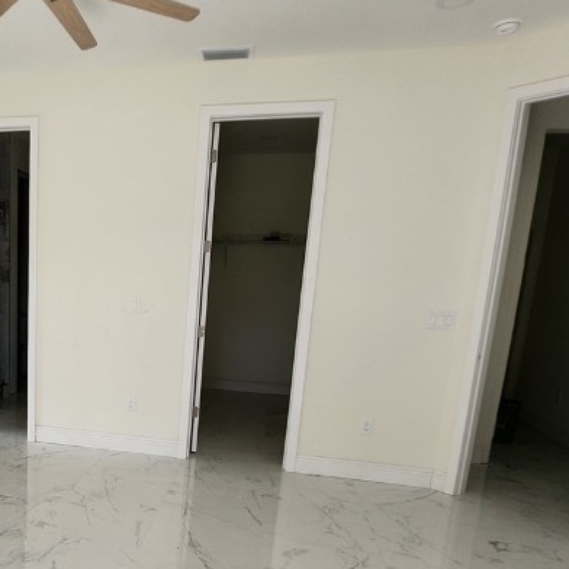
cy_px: 408
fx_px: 558
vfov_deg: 52.3
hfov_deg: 49.3
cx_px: 77
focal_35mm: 30
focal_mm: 1.7
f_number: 2.2
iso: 32
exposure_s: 1/134
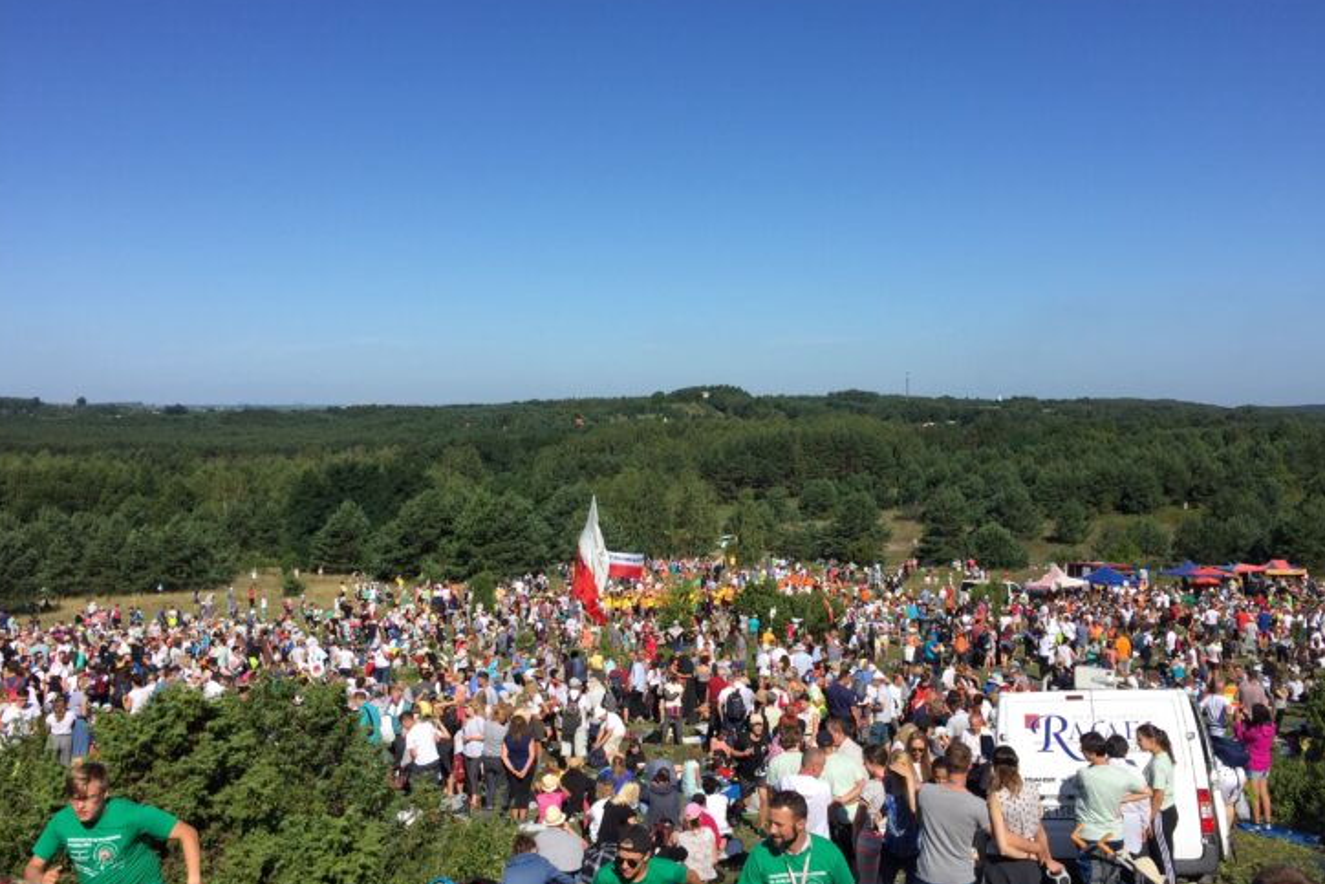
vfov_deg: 41.1
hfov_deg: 58.7
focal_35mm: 32
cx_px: 686
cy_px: 443
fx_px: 1178
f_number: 2.2
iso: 32
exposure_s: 1/2326
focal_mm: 4.15
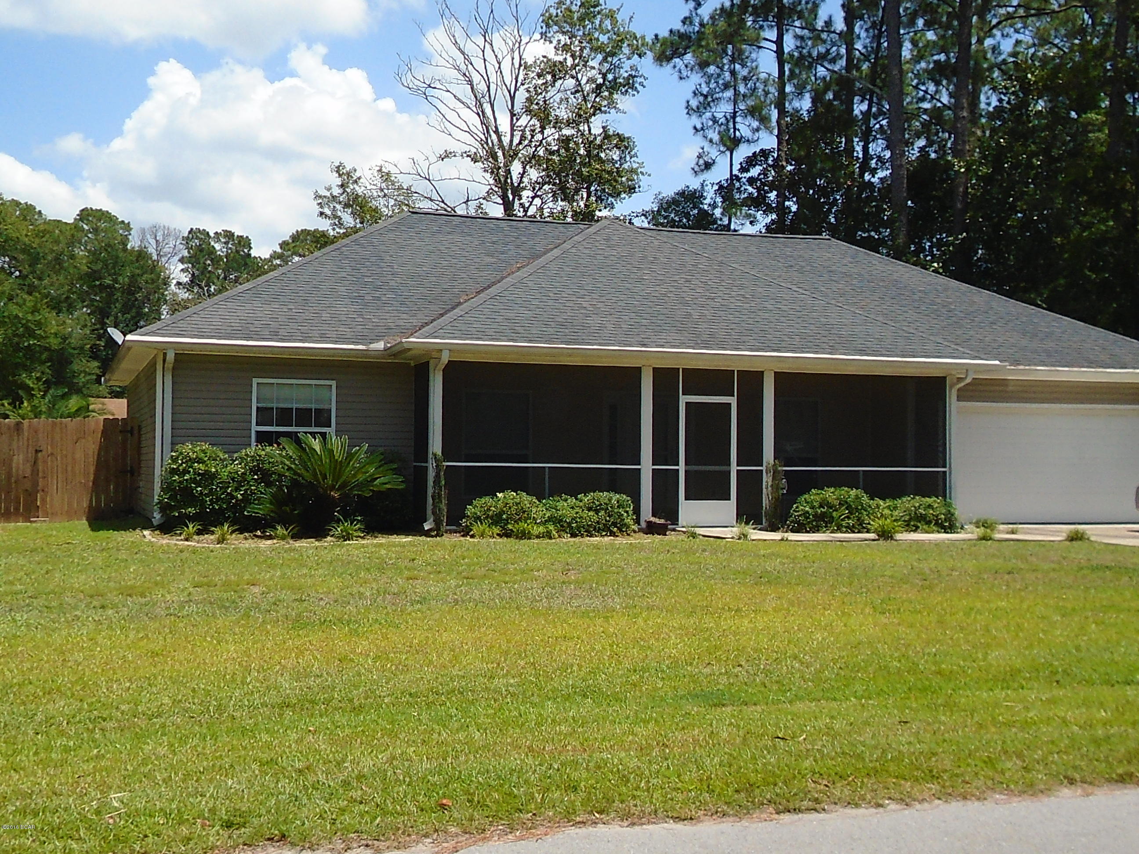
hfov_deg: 44.8
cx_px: 570
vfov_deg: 34.3
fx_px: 1382
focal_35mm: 42
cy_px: 427
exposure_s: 1/400
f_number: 10.3
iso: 400
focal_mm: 7.4
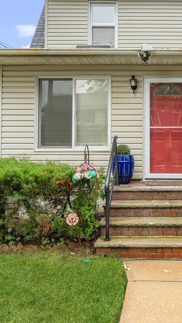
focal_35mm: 33
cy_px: 137
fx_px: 283
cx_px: 157
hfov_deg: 34.0
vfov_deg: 59.2
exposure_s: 1/200
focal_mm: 16
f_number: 6.3
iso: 500
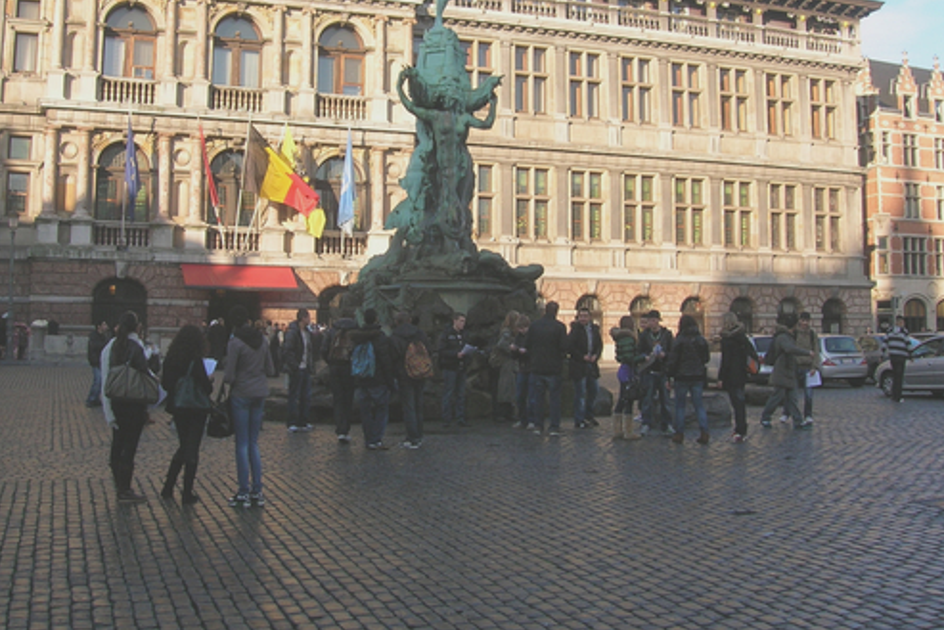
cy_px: 202
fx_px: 1128
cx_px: 450
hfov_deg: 45.4
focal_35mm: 43
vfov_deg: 30.9
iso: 50
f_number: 4.9
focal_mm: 5.7
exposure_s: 1/128
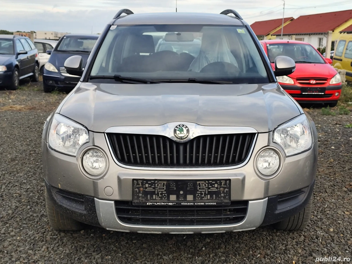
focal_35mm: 46
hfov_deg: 41.2
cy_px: 132
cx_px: 176
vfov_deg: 31.5
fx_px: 468
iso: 50
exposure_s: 1/381
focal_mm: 6.19
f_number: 1.65
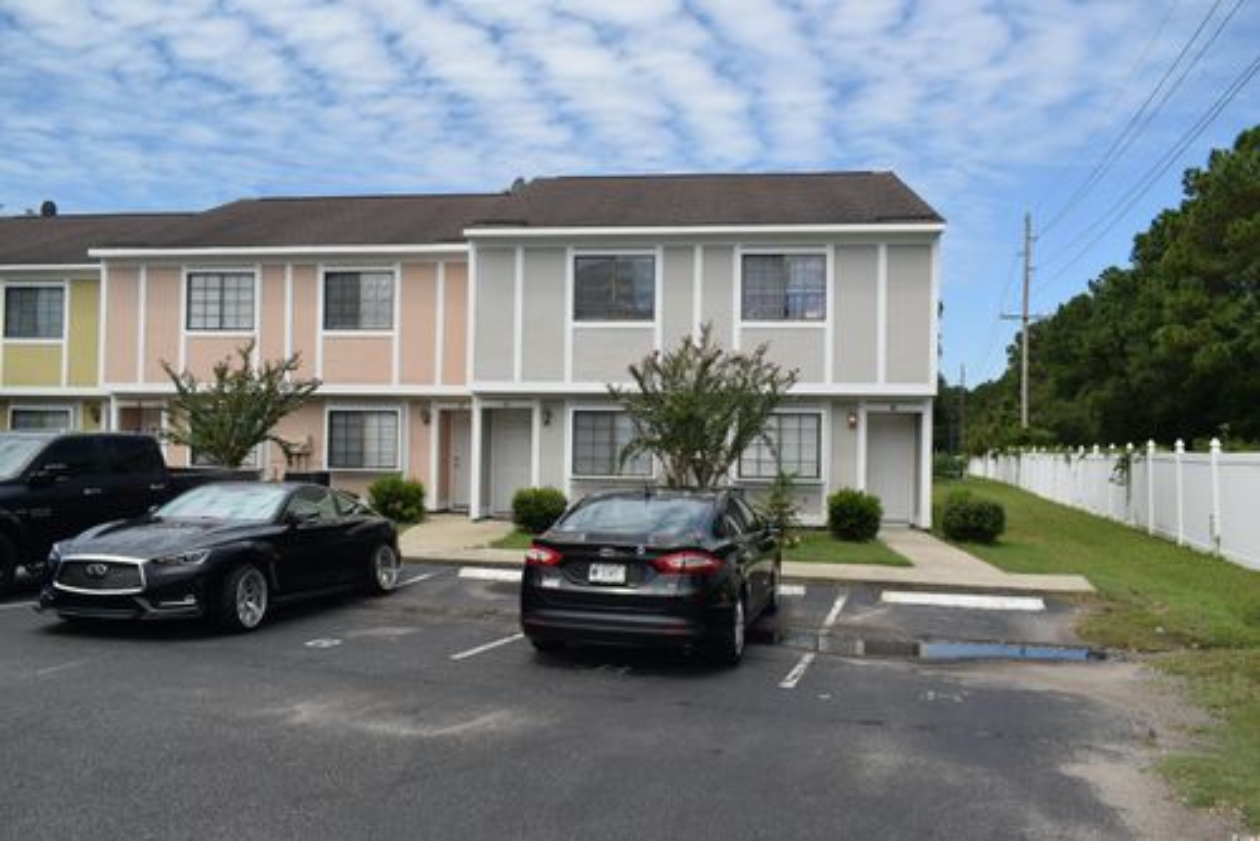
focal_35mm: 27
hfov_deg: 67.4
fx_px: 946
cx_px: 630
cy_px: 420
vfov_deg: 48.0
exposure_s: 1/320
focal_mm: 18
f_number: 8
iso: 200
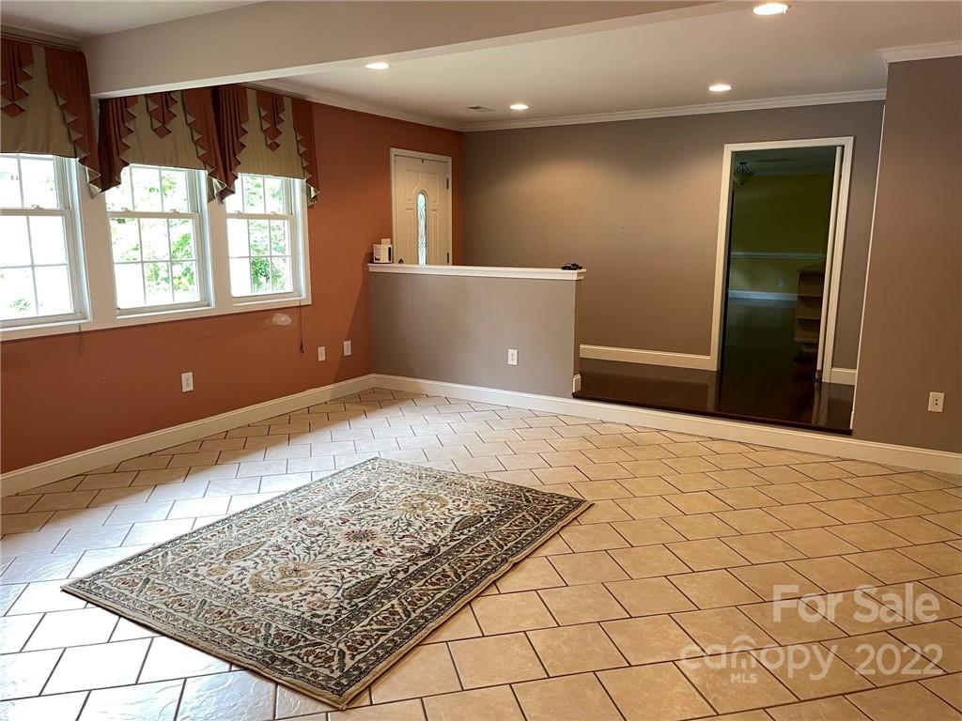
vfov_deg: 53.1
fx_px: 723
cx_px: 481
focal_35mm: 26
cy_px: 360
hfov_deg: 67.3
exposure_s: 1/60
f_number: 1.6
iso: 100
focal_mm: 5.1
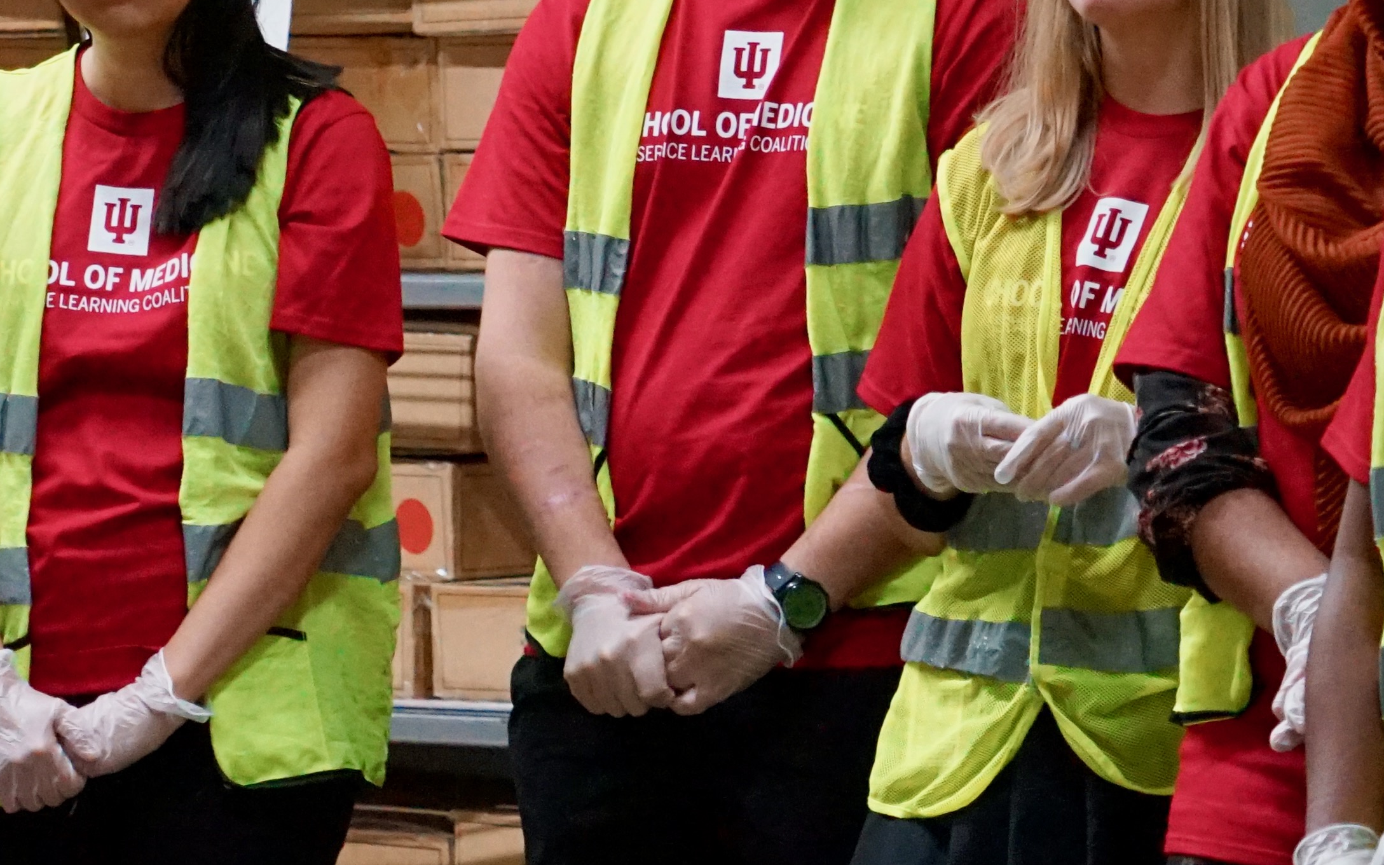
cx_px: 163
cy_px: 107
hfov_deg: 7.1
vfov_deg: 4.4
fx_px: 11126
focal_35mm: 295
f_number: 6.3
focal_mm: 105
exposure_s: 1/125
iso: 6400
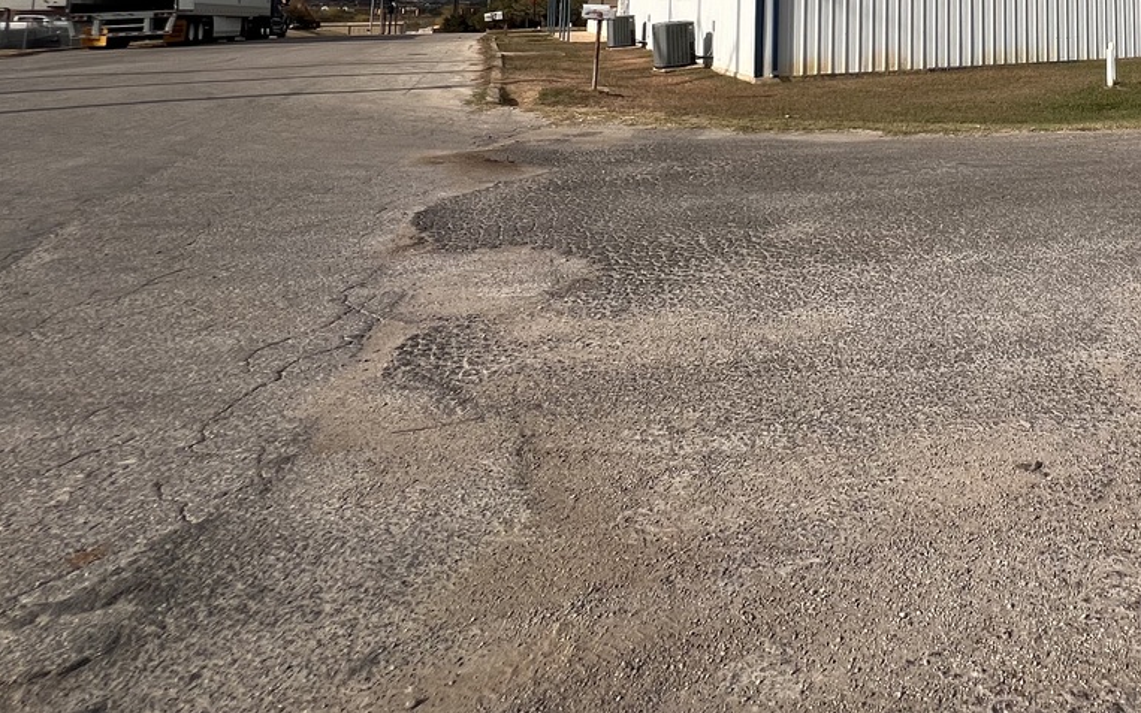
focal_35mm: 26
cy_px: -93
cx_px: 1038
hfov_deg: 59.4
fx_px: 809
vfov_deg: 38.4
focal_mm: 1.57
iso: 32
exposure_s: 1/3650
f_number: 1.8
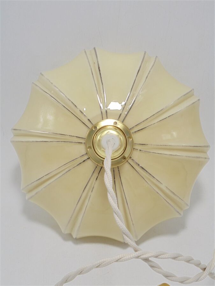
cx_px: 108
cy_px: 143
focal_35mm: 43
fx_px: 356
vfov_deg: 43.9
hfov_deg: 33.6
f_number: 4.5
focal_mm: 7.8
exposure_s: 1/50
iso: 100
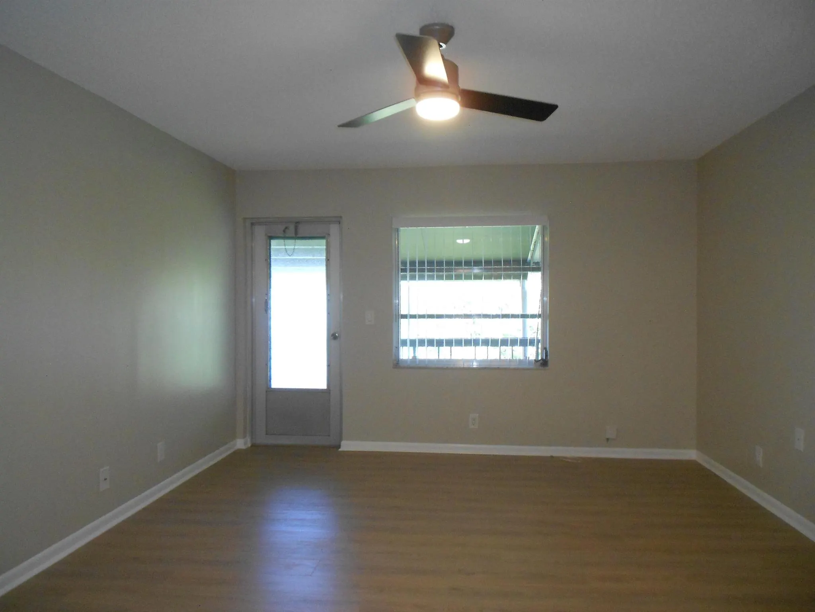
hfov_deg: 67.3
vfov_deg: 53.1
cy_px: 306
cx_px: 408
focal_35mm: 26
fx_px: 612
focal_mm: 4.6
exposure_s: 1/30
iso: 400
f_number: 3.2
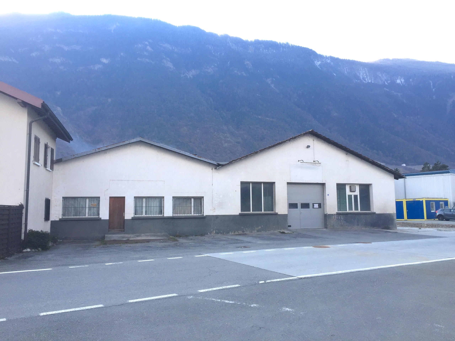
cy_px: 170
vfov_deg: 48.2
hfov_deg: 61.7
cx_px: 228
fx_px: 381
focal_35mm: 29
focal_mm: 4.15
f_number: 2.2
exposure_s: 1/732
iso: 32
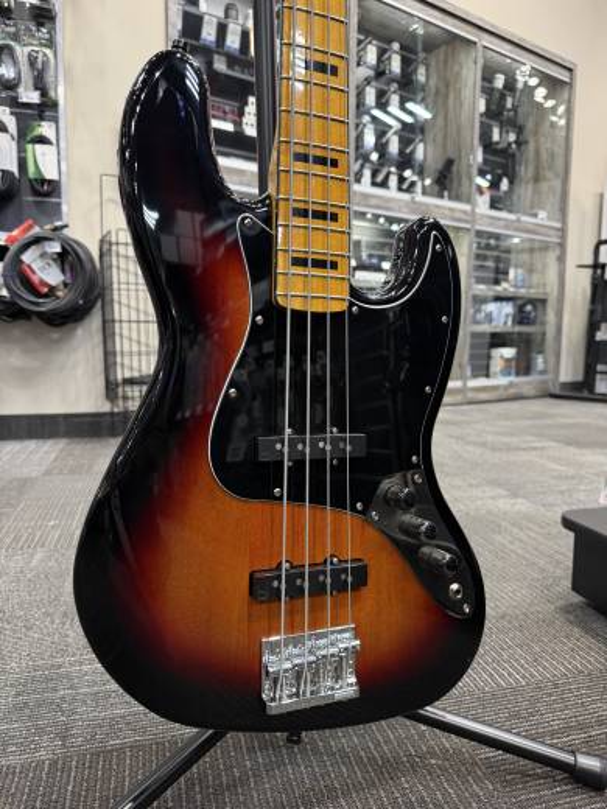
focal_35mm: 24
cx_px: 304
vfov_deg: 71.6
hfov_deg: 56.8
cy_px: 404
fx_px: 561
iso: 200
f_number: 1.78
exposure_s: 1/60
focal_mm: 6.76
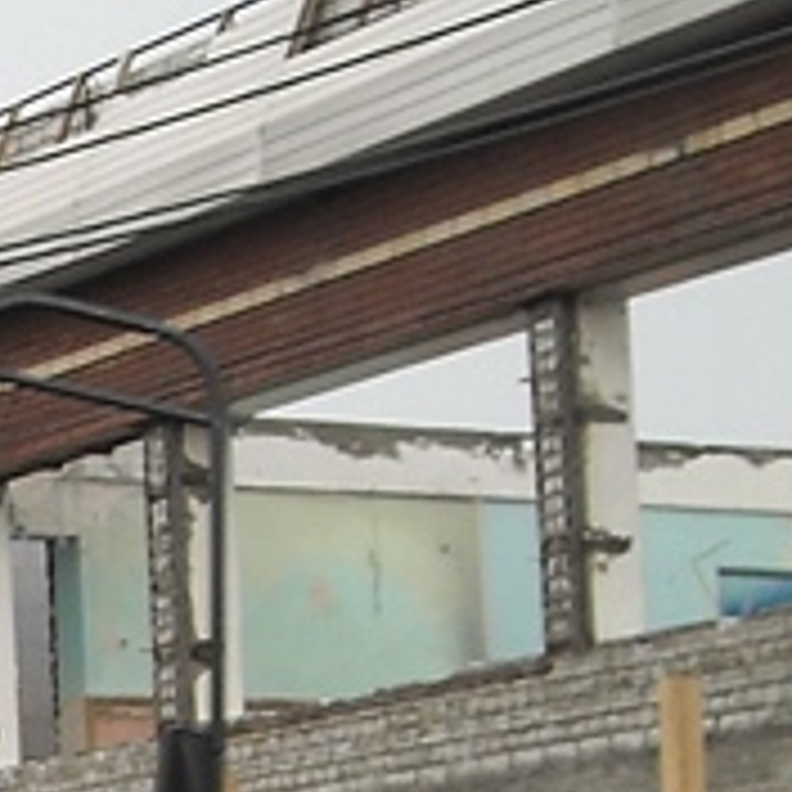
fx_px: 4659
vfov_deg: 9.6
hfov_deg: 9.0
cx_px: -878
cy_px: 927
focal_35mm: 180
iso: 64
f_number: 5.6
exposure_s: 1/239
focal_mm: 5.7
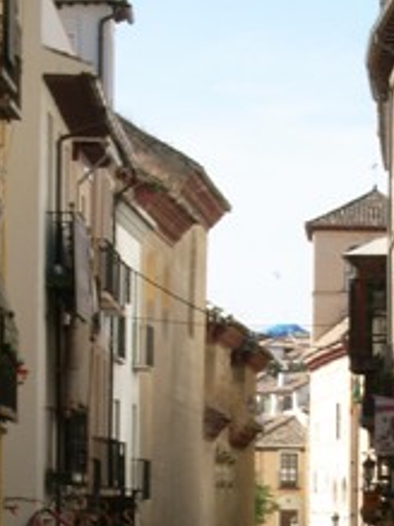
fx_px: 3205
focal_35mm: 211
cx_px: 219
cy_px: 461
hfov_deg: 7.0
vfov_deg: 9.3
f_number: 10.1
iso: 50
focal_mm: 17.14
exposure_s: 1/92
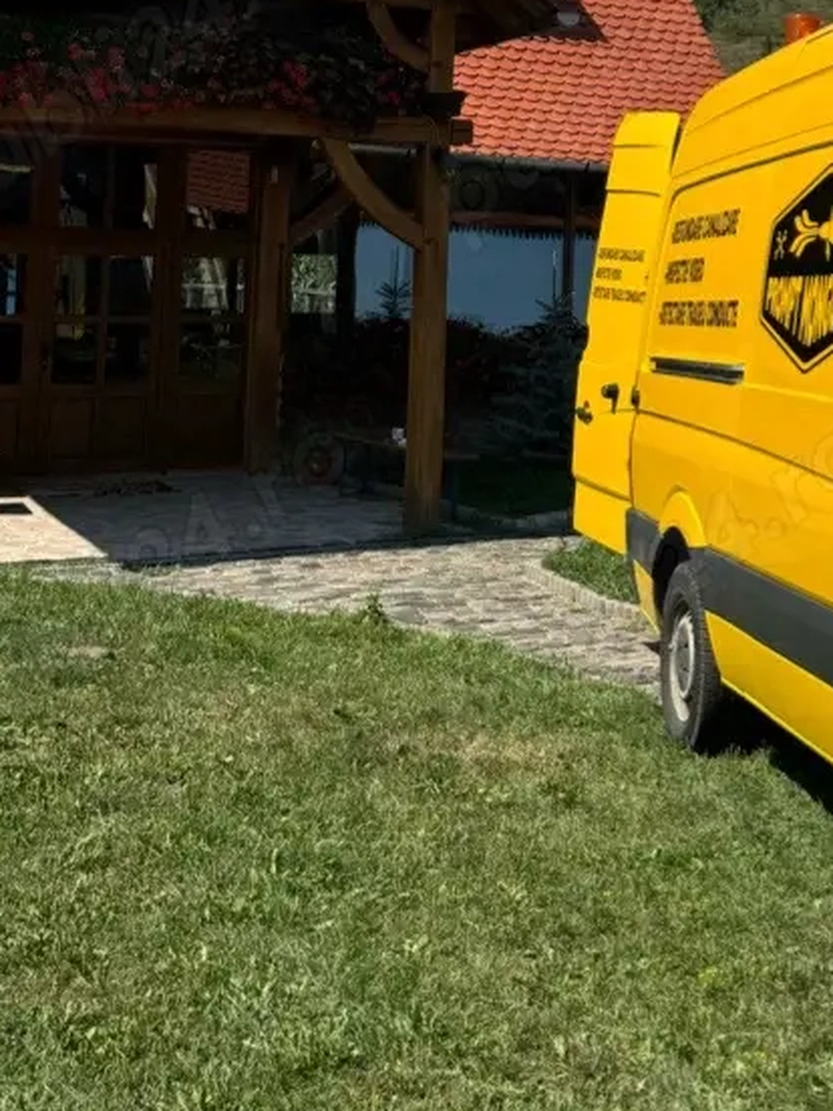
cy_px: 147
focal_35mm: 58
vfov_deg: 31.9
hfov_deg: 24.4
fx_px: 1861
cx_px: 785
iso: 80
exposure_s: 1/4608
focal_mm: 6.76
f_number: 1.78
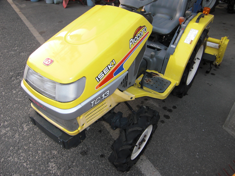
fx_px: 190
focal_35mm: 28
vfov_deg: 49.7
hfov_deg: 63.4
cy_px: 88
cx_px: 118
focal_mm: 4.9
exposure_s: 1/100
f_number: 2.6
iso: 100
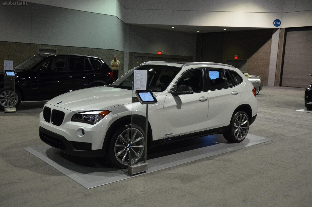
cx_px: 156
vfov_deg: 36.7
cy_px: 104
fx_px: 311
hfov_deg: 53.2
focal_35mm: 36
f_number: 2.8
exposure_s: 1/60
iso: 1600
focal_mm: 24
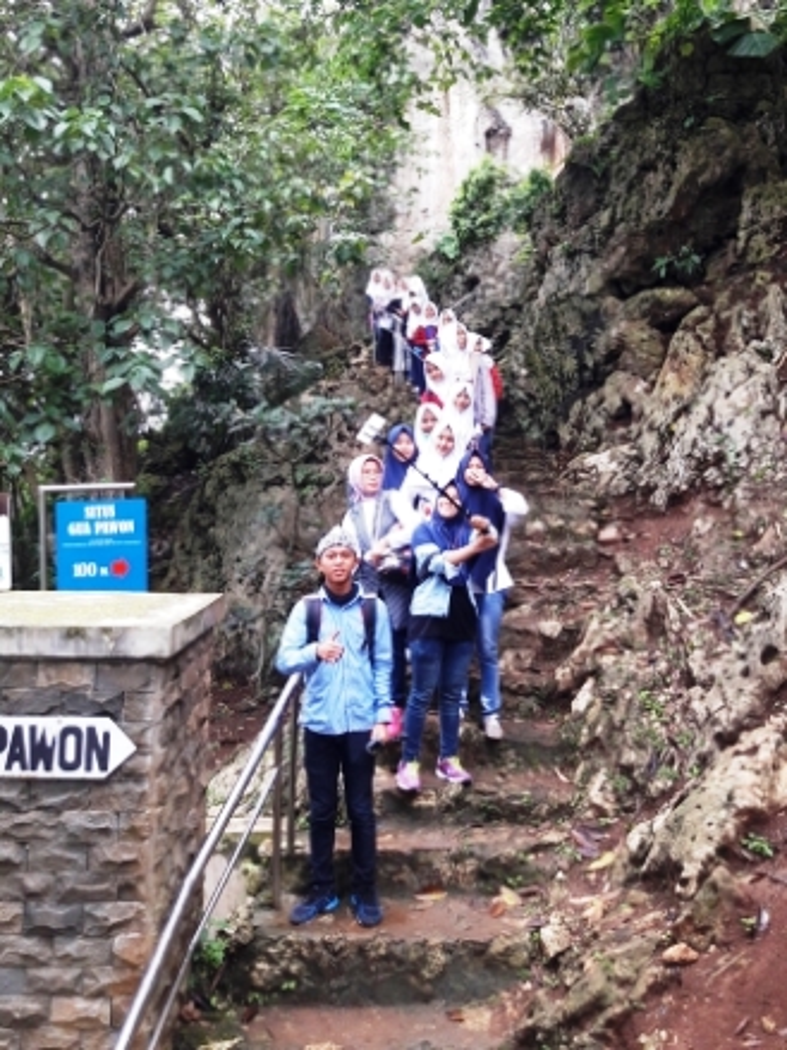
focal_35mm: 28
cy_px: 525
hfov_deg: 49.7
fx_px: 849
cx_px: 394
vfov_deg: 63.5
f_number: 1.9
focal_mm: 3.7
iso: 50
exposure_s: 1/100
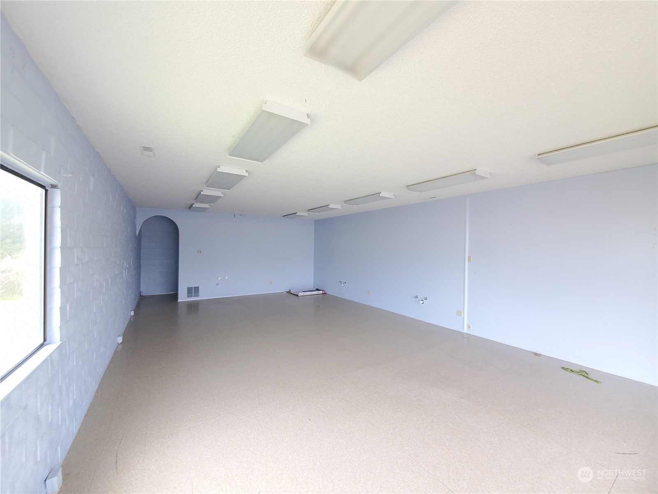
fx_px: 247
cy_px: 247
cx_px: 329
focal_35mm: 13
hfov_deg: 106.2
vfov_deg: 89.9
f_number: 2.2
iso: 125
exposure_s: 1/60
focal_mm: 1.8
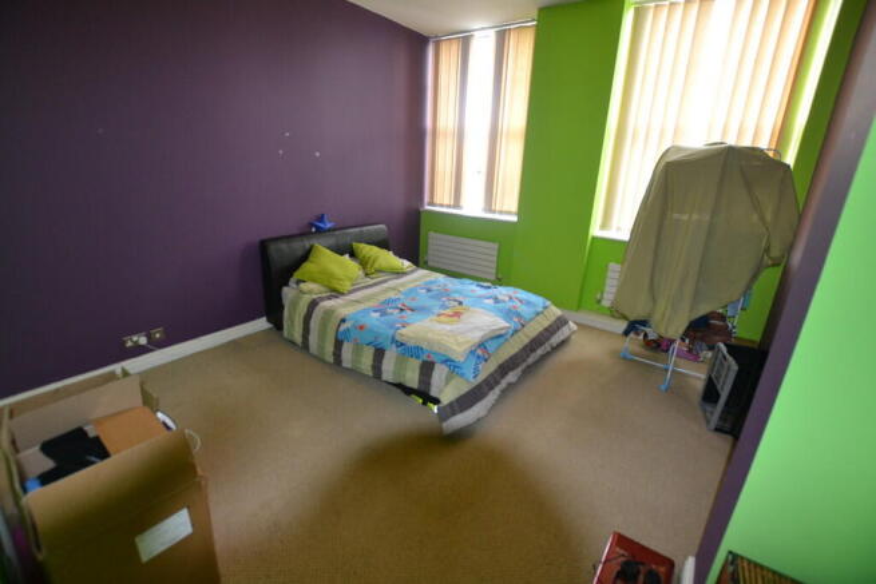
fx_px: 365
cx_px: 438
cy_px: 292
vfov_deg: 77.4
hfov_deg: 100.4
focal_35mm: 15
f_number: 3.5
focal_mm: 10
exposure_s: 1/60
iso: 900
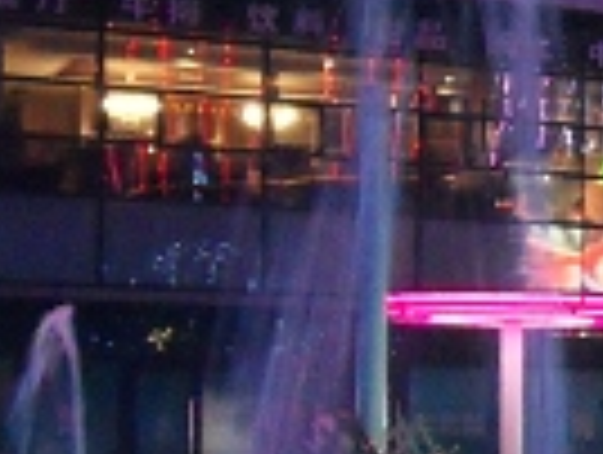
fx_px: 2495
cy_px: 409
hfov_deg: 11.0
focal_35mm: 143
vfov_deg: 10.4
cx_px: 1580
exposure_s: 1/10
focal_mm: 4.2
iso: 400
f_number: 3.3
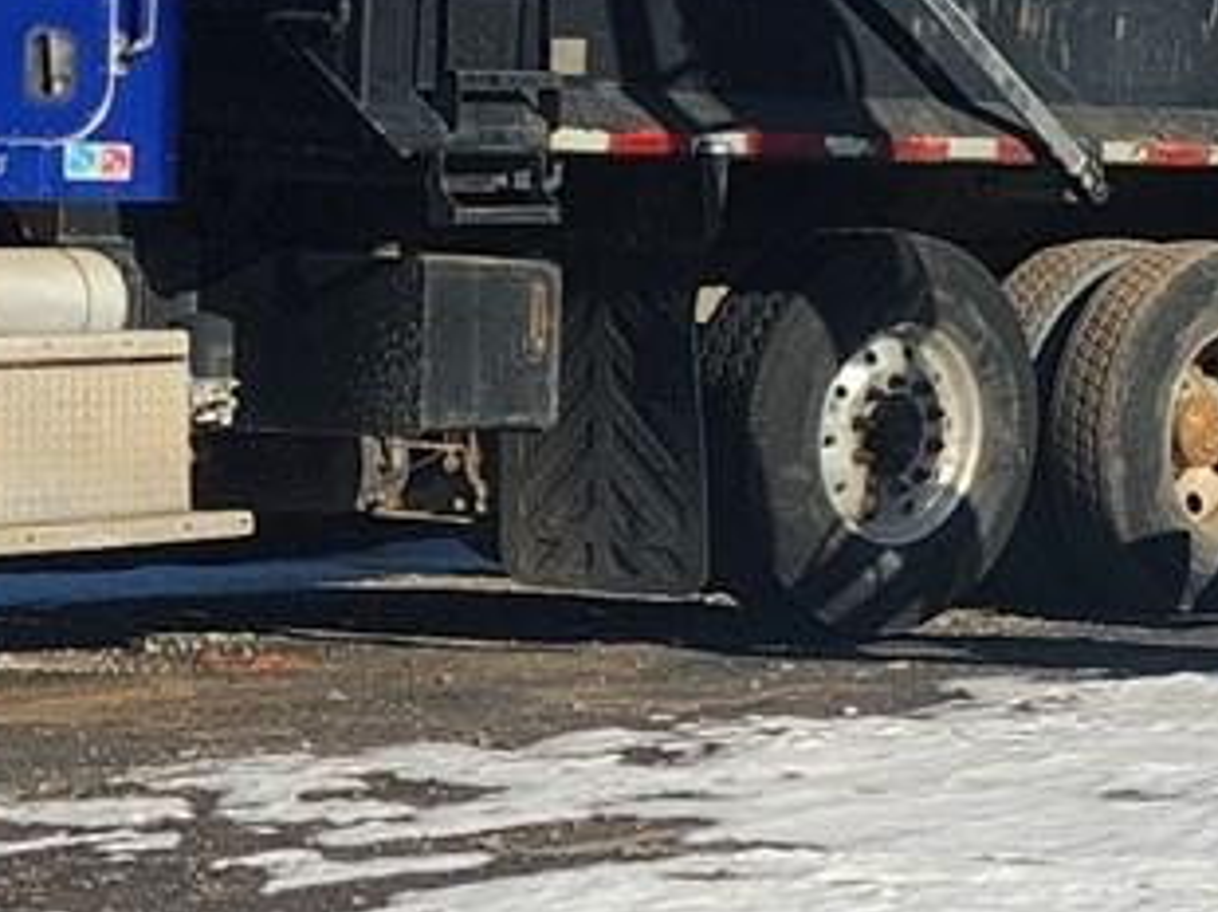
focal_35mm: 152
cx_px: 3025
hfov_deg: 10.8
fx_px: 5344
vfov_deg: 9.7
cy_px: 322
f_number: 1.8
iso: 20
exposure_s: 1/2378
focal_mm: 5.4
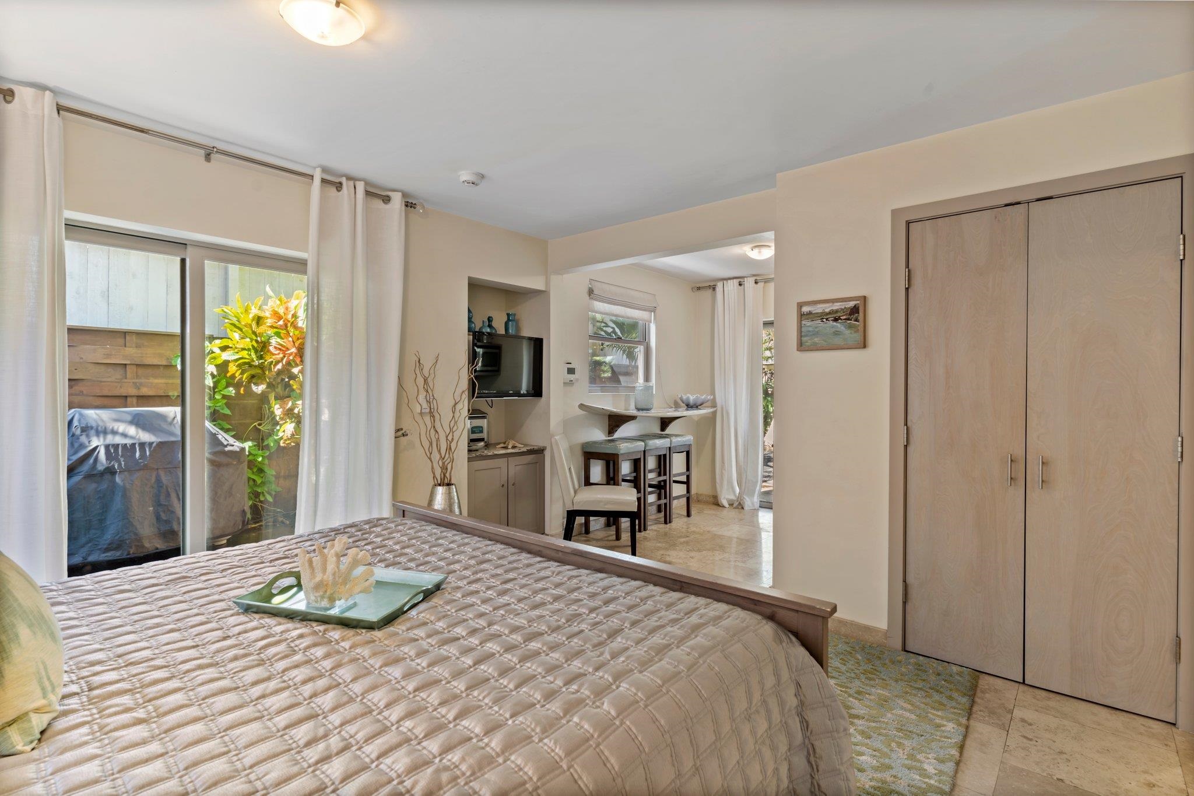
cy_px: 398
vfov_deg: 70.4
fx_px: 564
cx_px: 597
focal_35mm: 17
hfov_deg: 93.3
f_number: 8
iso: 100
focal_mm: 17
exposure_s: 3.2
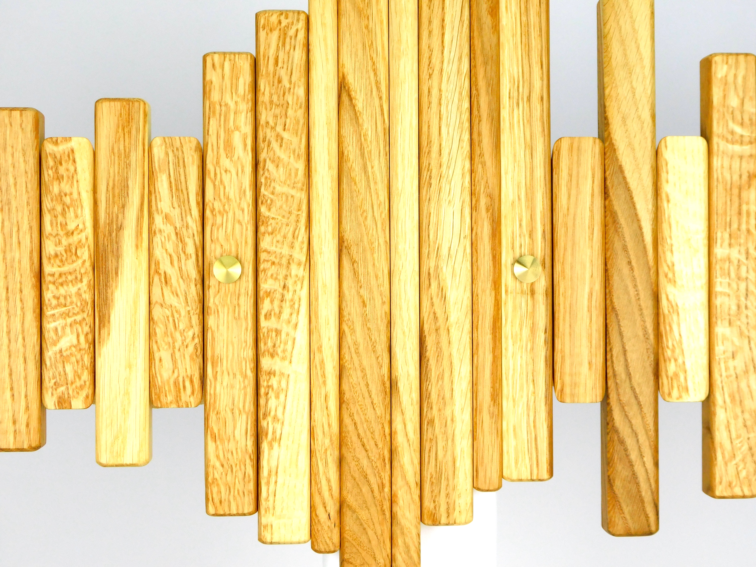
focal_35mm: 66
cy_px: 284
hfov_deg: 29.4
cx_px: 378
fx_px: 1441
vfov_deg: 22.3
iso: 125
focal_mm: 11.7
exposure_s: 1/400
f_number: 4.2
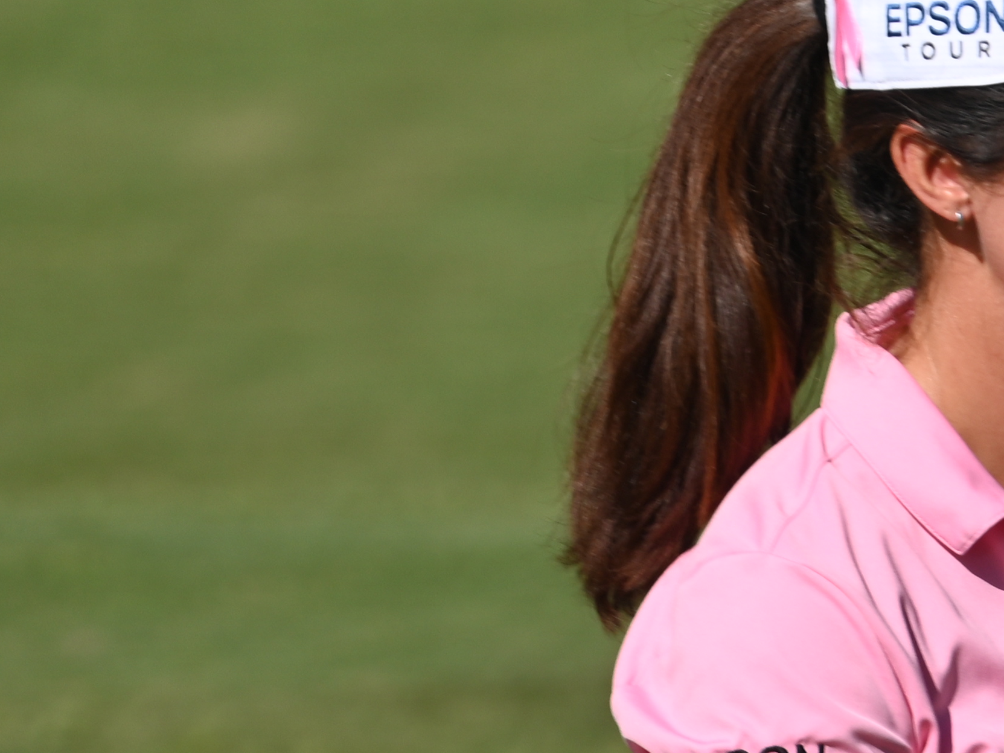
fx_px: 56032
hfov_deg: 1.0
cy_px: 782
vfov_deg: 0.8
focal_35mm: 1932
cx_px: 1229
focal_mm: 400
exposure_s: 1/640
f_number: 5.6
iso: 110
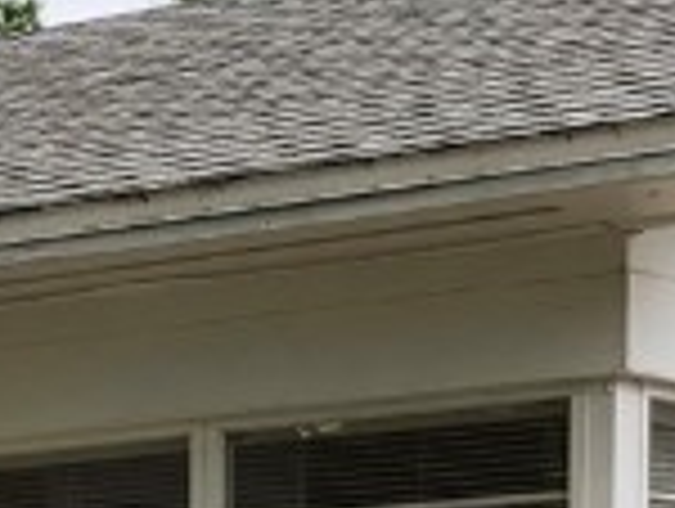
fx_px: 3730
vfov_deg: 7.3
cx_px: -328
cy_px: 1209
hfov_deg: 10.0
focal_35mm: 191
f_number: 1.8
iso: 20
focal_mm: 3.99
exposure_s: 1/209
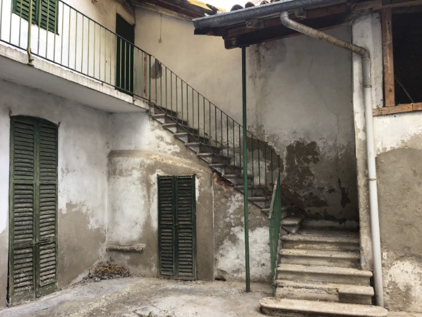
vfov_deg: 45.4
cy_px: 158
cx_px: 211
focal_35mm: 31
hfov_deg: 58.4
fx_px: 378
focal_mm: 3.3
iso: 32
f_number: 2.4
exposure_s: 1/50
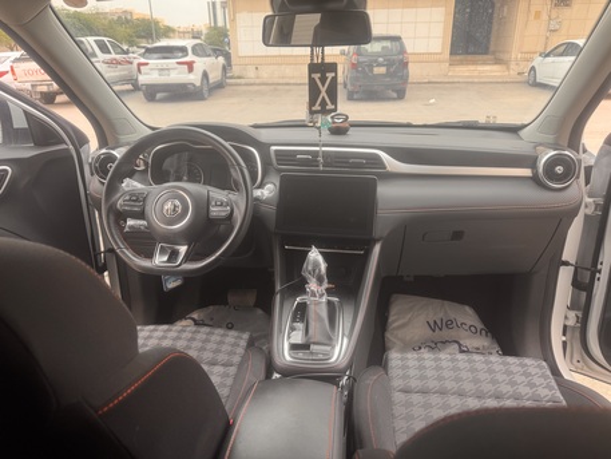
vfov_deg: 56.8
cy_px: 230
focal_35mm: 24
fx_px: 424
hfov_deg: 71.6
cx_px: 306
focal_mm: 6.76
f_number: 1.78
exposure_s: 1/567
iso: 80
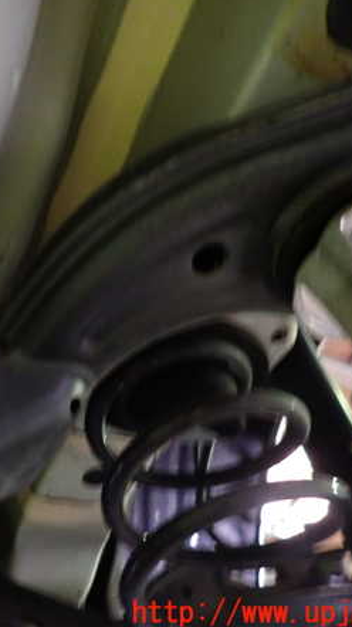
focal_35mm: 37
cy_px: 312
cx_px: 27
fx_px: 615
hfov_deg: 30.4
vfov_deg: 54.0
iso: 800
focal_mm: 4.5
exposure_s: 1/10
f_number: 2
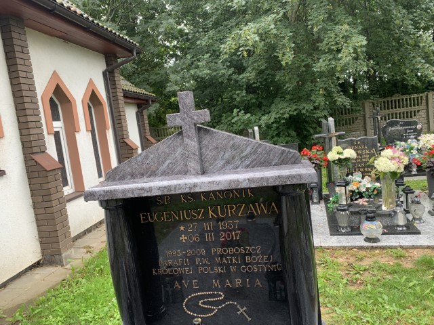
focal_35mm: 26
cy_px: 162
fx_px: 326
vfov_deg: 53.1
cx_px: 217
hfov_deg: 67.3
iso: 40
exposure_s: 1/122
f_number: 1.8
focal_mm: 4.25
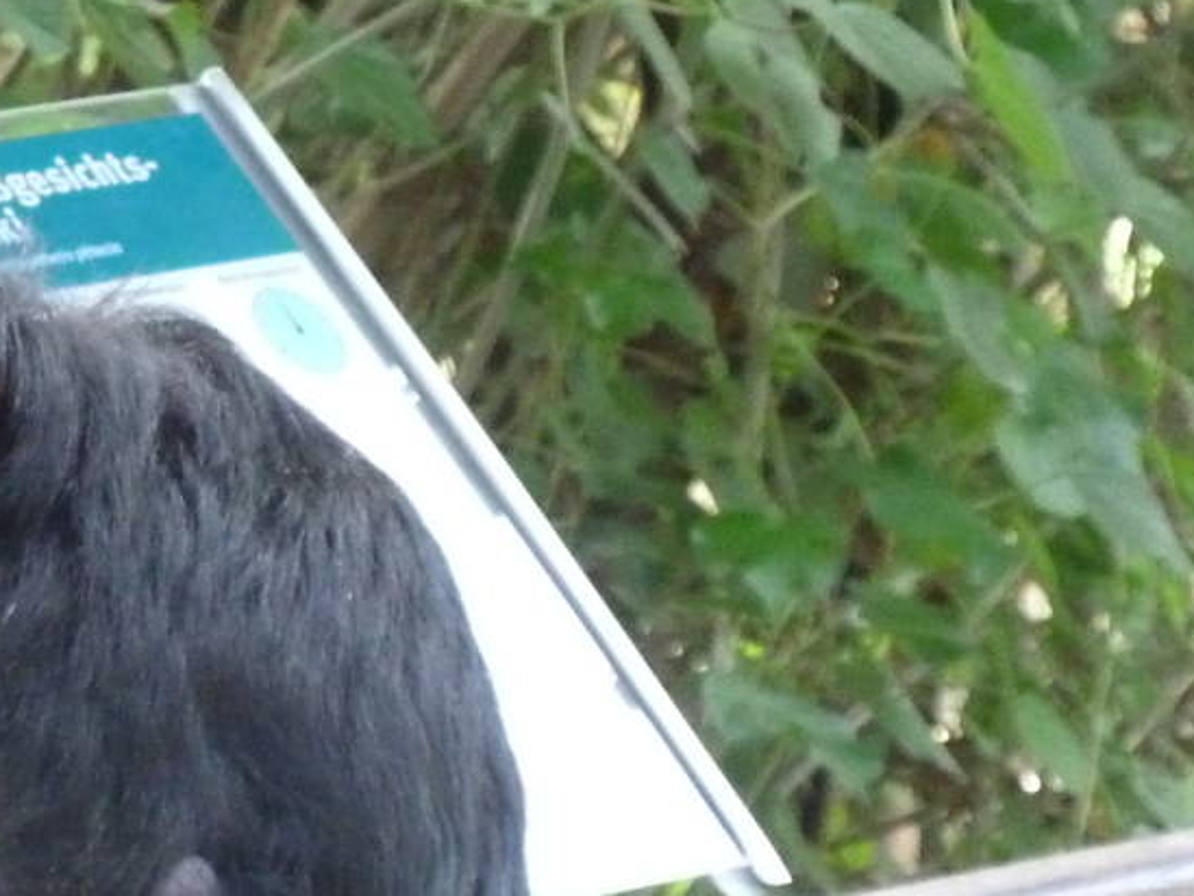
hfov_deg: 5.3
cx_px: -130
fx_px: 12869
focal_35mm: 373
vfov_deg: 4.0
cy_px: 705
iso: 800
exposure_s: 1/30
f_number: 4.4
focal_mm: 21
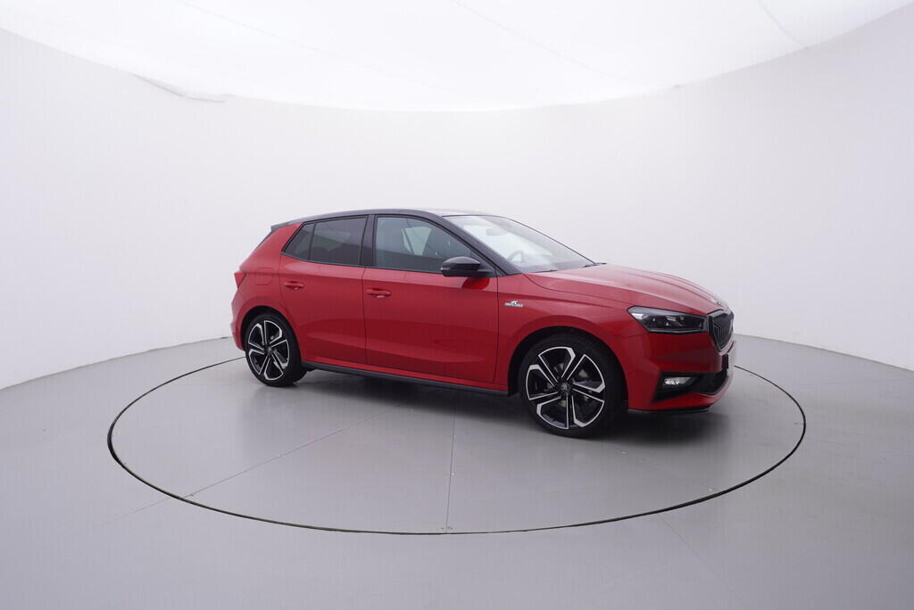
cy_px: 305
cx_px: 457
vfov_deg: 56.2
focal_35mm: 22
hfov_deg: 77.3
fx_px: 572
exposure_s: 1/80
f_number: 5
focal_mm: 15
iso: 200
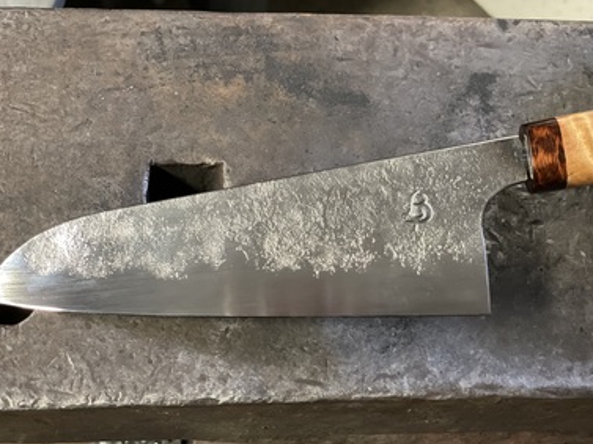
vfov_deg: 25.2
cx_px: 304
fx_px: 993
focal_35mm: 58
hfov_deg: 33.3
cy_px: 245
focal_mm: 6
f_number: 2
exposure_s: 1/20
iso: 500
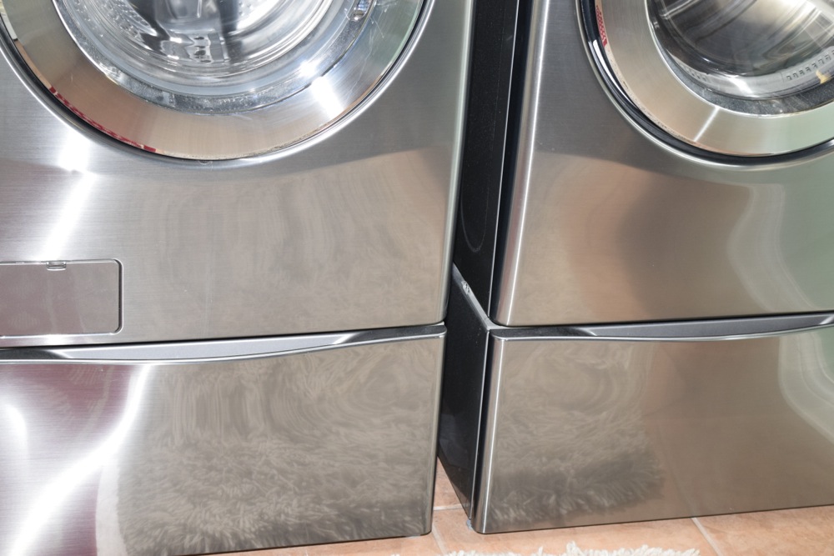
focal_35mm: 72
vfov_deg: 18.9
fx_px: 1668
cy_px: 278
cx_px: 417
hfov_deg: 28.1
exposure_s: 1/80
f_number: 5.3
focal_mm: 48
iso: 800
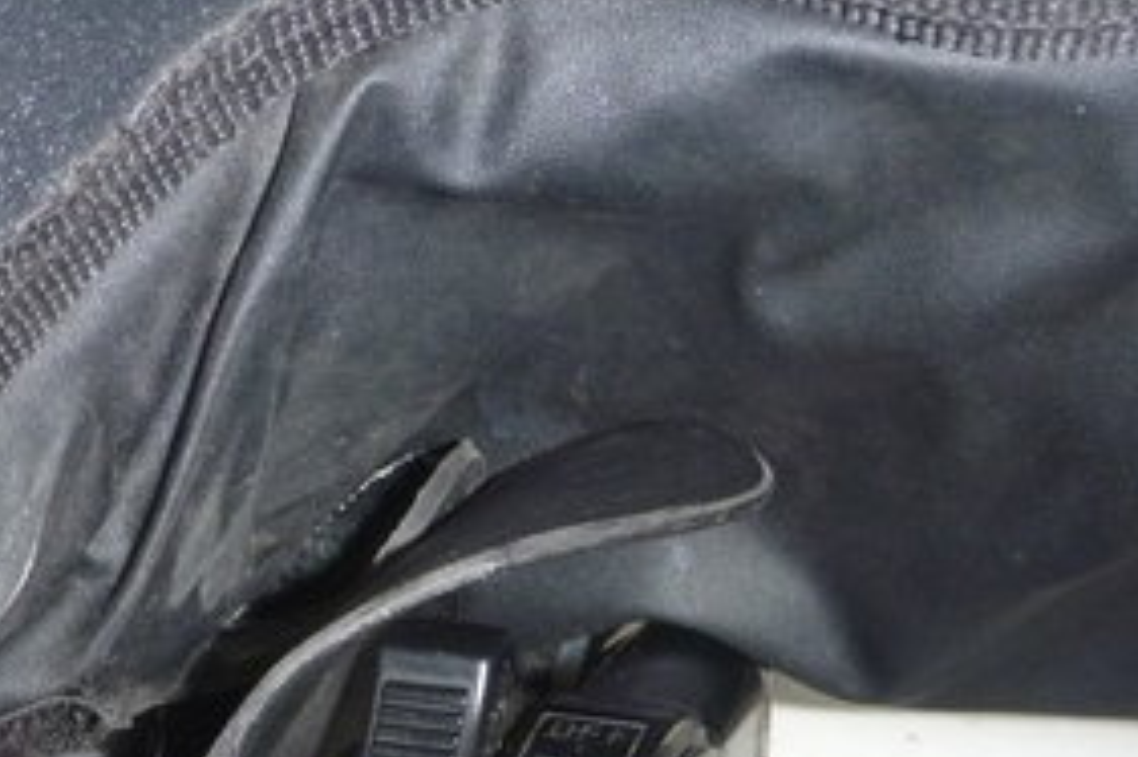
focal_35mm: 91
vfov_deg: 14.8
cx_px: 227
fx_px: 2875
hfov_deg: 22.1
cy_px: 757
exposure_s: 1/30
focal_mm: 7.4
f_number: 4.2
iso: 320
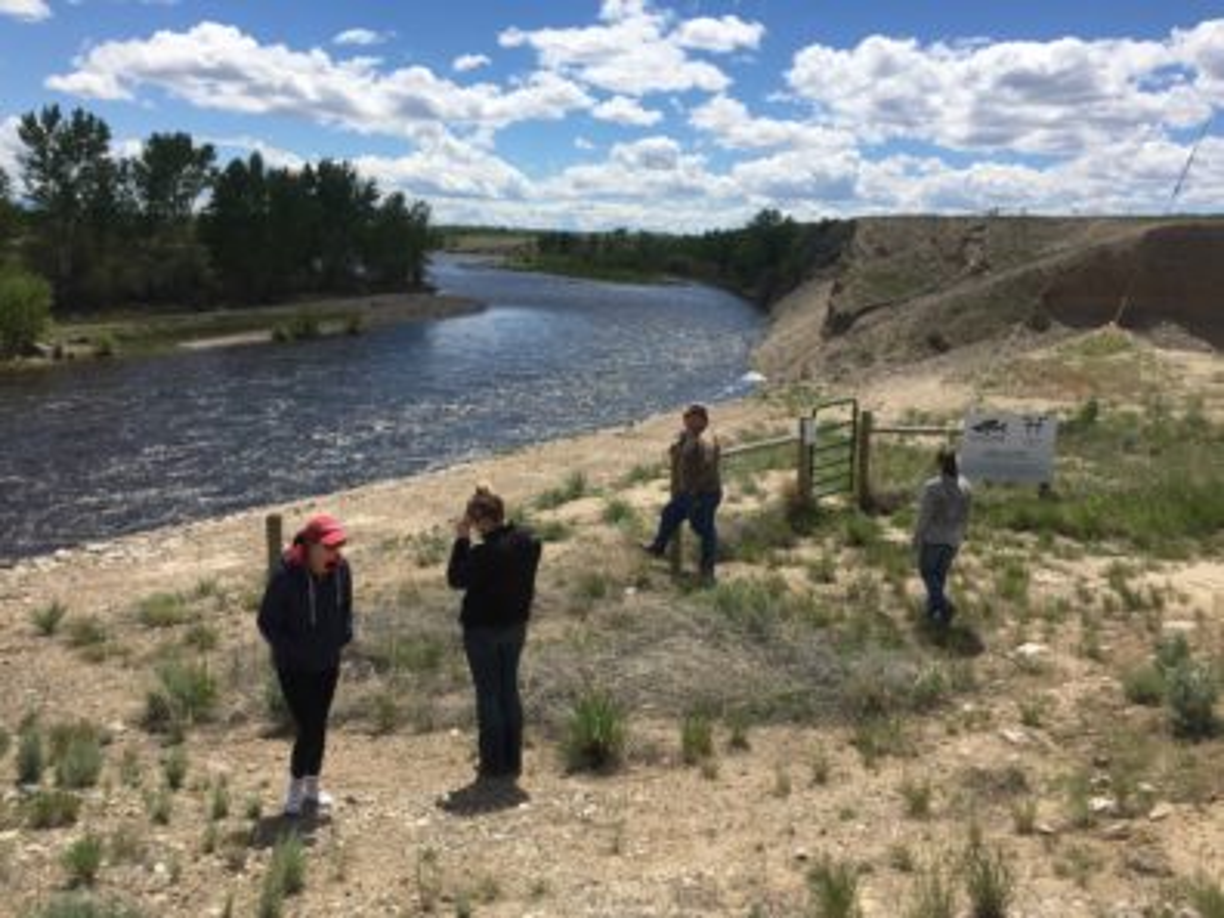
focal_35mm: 29
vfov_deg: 48.2
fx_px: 1025
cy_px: 459
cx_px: 612
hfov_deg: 61.7
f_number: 2.2
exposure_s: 1/3597
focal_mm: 4.15
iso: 32
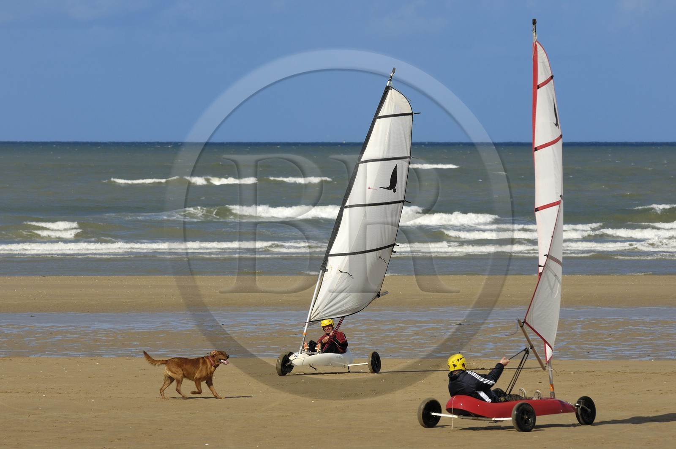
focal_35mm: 240
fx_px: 4500
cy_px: 224
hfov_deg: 8.6
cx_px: 338
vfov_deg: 5.7
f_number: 5.3
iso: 100
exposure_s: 1/640
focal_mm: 160
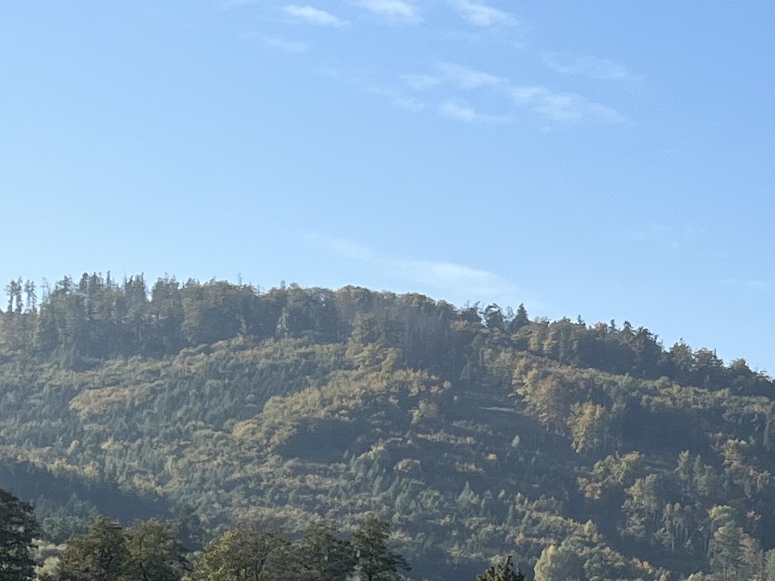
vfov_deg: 13.1
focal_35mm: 109
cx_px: 1467
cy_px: 752
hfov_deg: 15.2
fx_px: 2440
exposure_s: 1/2571
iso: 50
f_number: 1.6
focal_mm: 5.1
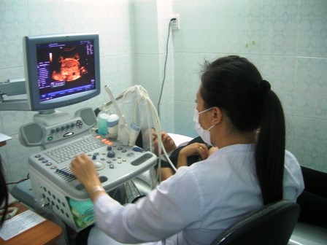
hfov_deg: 54.0
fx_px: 321
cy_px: 122
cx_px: 164
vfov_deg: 41.8
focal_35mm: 34
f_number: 2.9
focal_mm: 5.7
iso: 65
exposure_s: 1/3.7
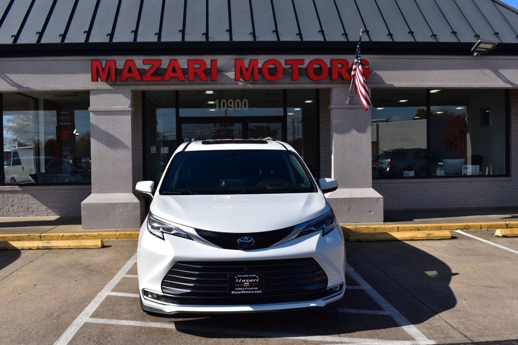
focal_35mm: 36
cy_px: 172
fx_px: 518
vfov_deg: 36.8
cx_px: 259
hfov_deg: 53.1
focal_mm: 24
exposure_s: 1/500
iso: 220
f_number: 11
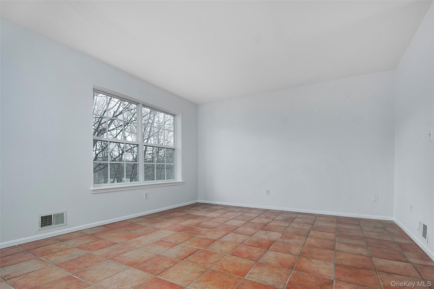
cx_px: 217
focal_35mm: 15
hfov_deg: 100.4
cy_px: 144
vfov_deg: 77.2
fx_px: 181
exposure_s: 1/15
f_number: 14
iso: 200
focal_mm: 10
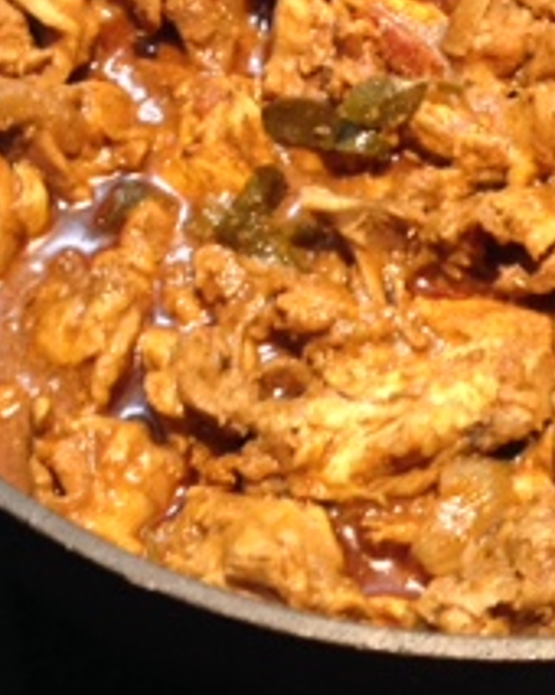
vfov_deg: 19.7
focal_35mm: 97
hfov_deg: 15.8
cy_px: 209
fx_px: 1994
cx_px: 402
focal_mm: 4.12
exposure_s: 1/20
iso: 200
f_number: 2.4
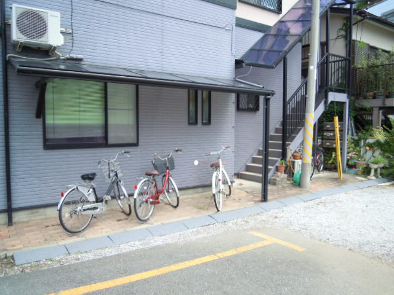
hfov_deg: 63.4
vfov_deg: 49.7
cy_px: 148
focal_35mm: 28
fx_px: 319
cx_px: 197
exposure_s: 1/320
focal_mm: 5
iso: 100
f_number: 2.7
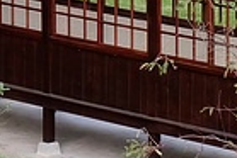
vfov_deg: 3.5
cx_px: -84
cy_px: -155
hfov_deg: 5.2
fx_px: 2570
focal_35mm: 390
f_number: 5.6
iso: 800
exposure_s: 1/120
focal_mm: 35.5
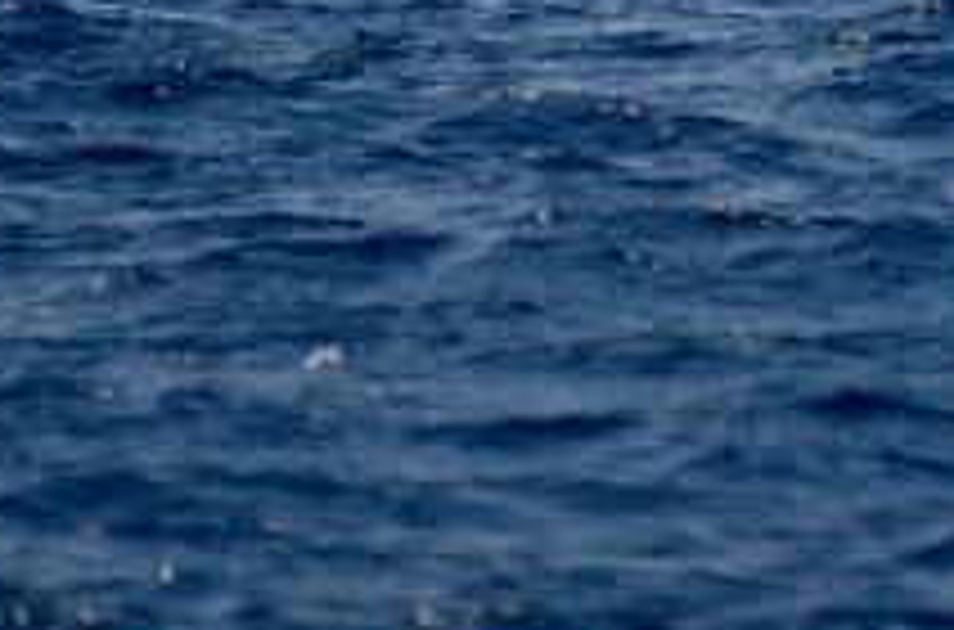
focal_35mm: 2124
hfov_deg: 1.0
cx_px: 1388
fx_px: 56119
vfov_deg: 0.6
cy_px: -803
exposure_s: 1/2500
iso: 400
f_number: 5.6
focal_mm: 300
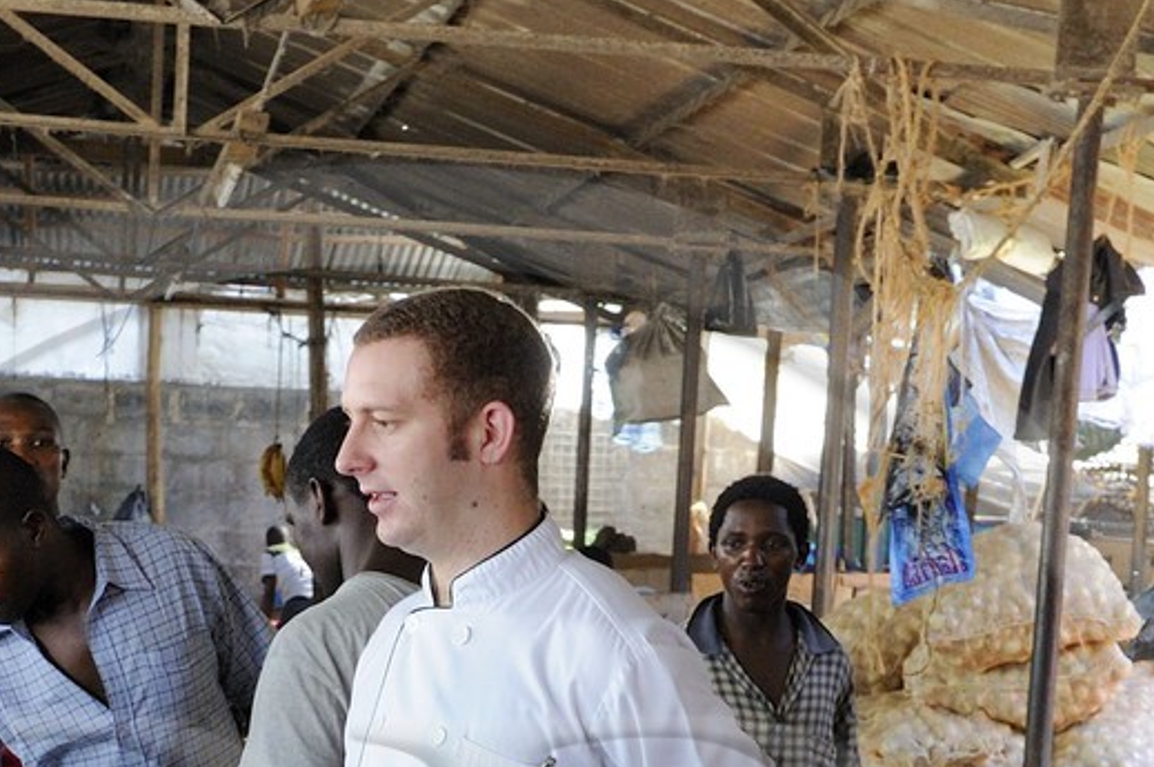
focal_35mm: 108
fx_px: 3459
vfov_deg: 12.2
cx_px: 396
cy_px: 1087
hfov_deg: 18.9
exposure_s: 1/125
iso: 1600
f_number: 5
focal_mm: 35
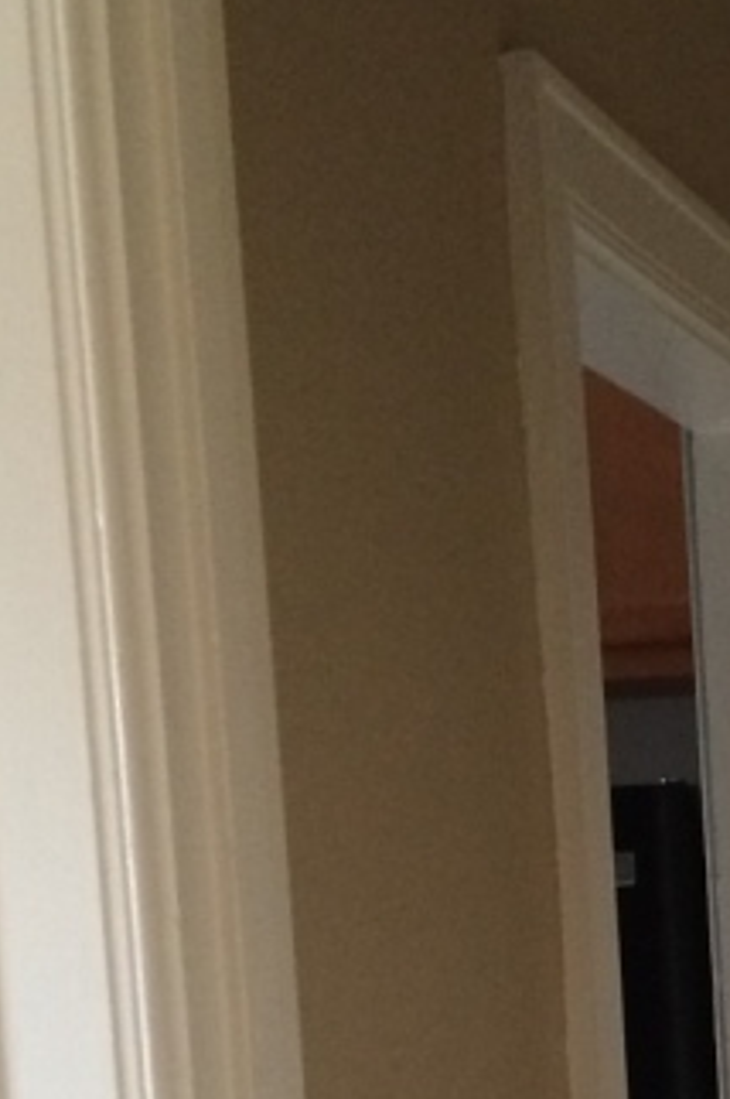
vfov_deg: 20.0
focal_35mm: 96
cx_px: 1034
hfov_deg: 13.5
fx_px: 2926
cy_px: 1297
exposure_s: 1/30
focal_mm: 4.15
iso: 200
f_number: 2.2
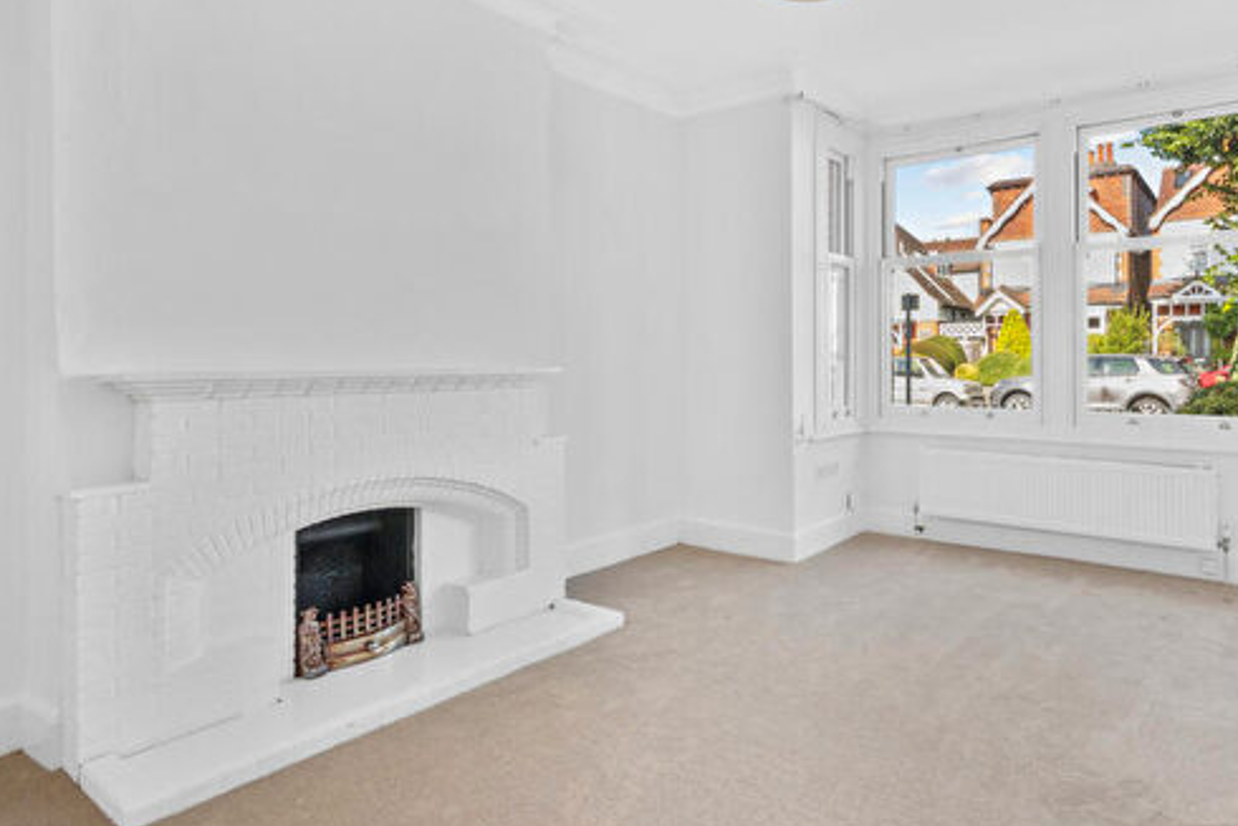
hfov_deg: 80.9
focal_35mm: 20
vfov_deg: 61.7
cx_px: 834
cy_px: 356
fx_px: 688
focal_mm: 14
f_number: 16
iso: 250
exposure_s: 1/25
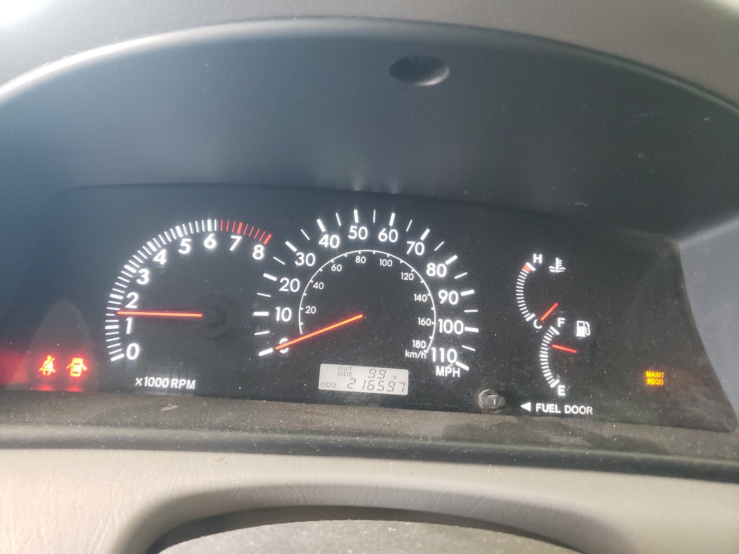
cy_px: 277
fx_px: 555
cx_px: 370
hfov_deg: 67.3
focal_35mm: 26
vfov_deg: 53.1
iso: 325
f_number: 1.5
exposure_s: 1/30
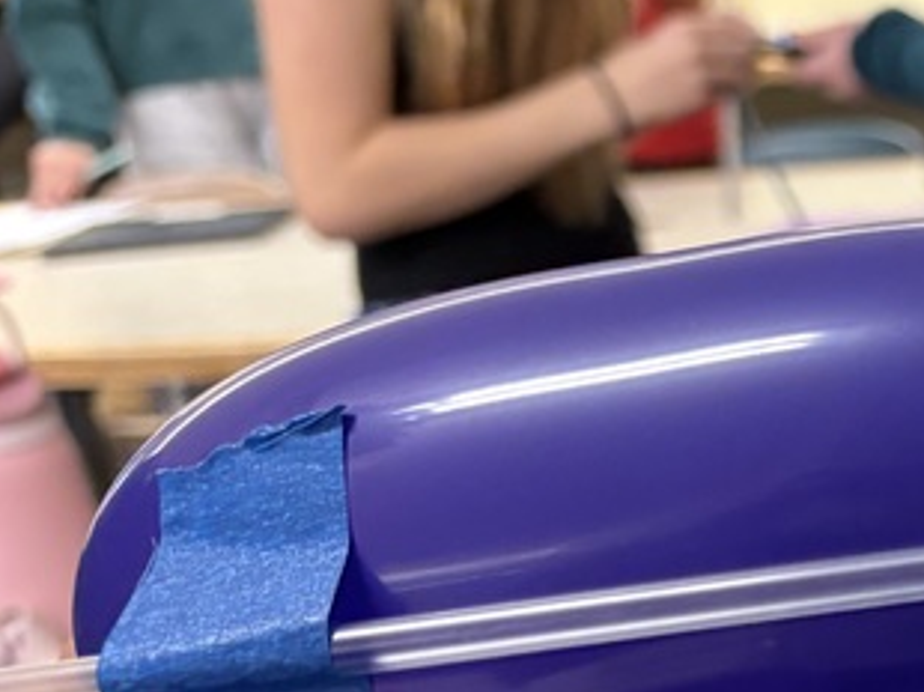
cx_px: 1428
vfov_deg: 16.6
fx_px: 2294
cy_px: 776
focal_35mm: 86
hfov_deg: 19.5
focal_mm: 5.96
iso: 250
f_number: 1.6
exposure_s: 1/60
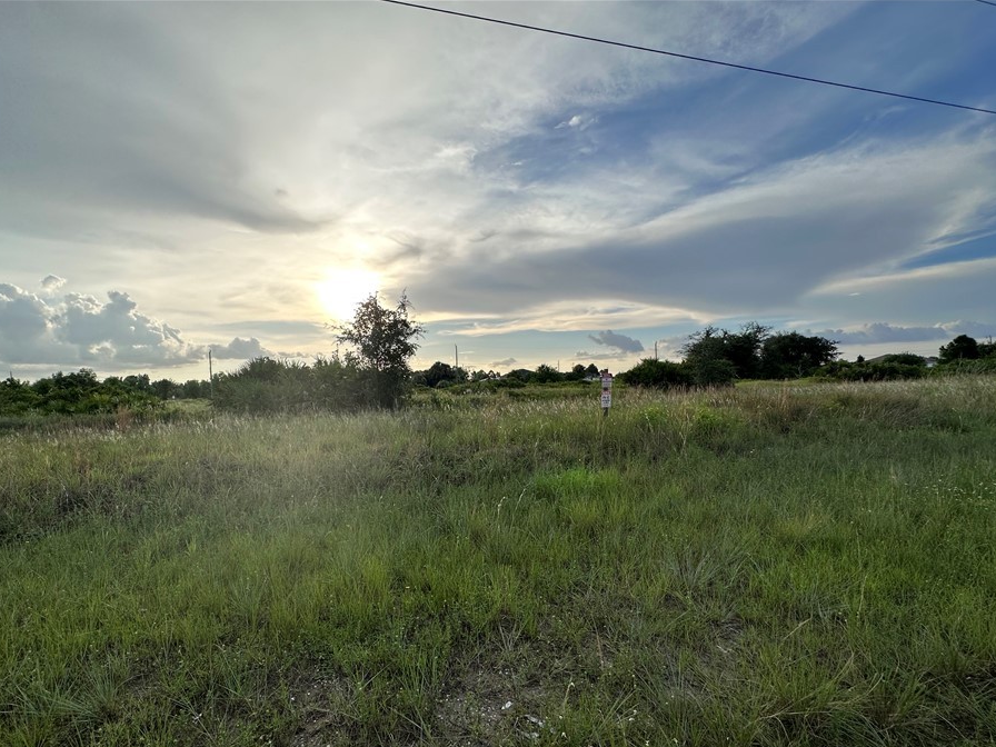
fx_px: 460
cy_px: 426
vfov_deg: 77.7
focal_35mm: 16
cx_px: 439
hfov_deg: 94.1
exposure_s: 1/1642
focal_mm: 2.22
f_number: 2.2
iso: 50
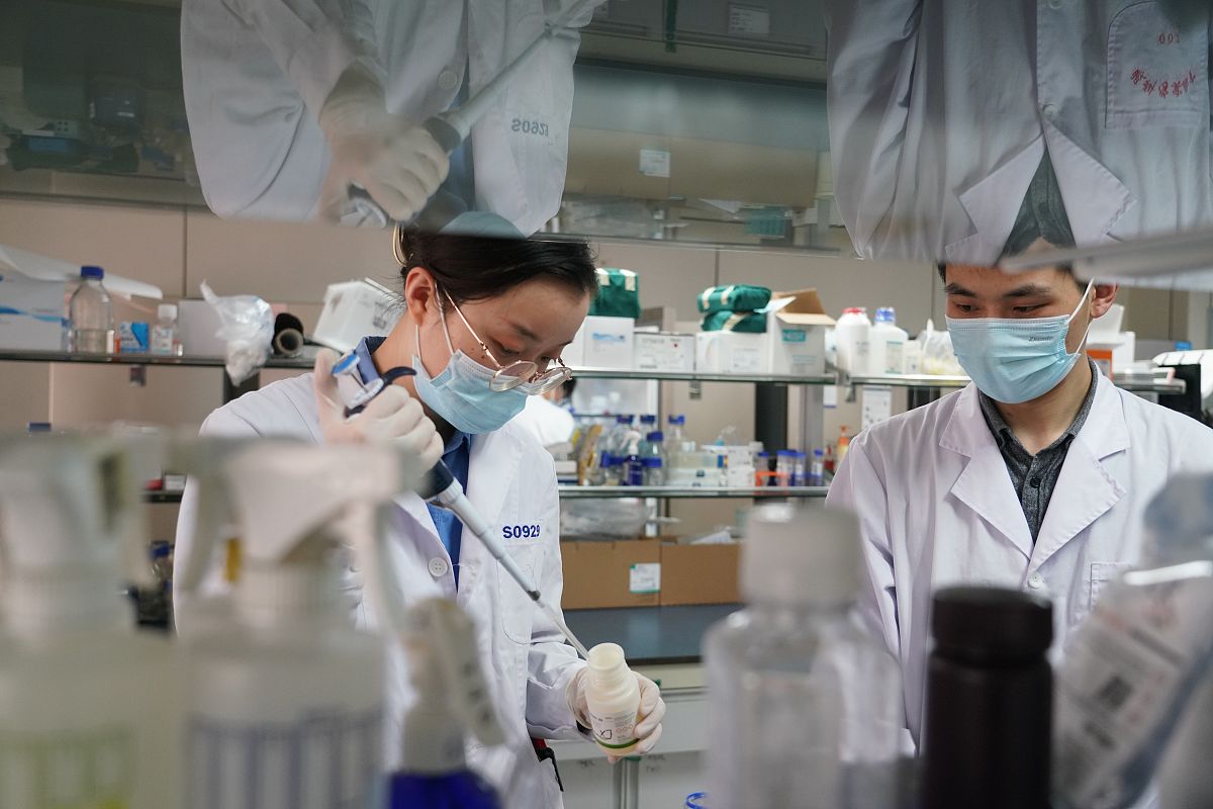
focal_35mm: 32
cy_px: 404
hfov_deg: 58.7
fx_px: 1078
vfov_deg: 41.1
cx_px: 606
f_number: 4
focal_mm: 32
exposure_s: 1/100
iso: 2500
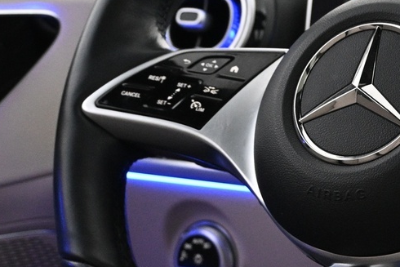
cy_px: 120
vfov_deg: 11.5
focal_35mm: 119
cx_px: 429
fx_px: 1323
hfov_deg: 16.7
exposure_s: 1/30
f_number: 4.2
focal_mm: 24
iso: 1600
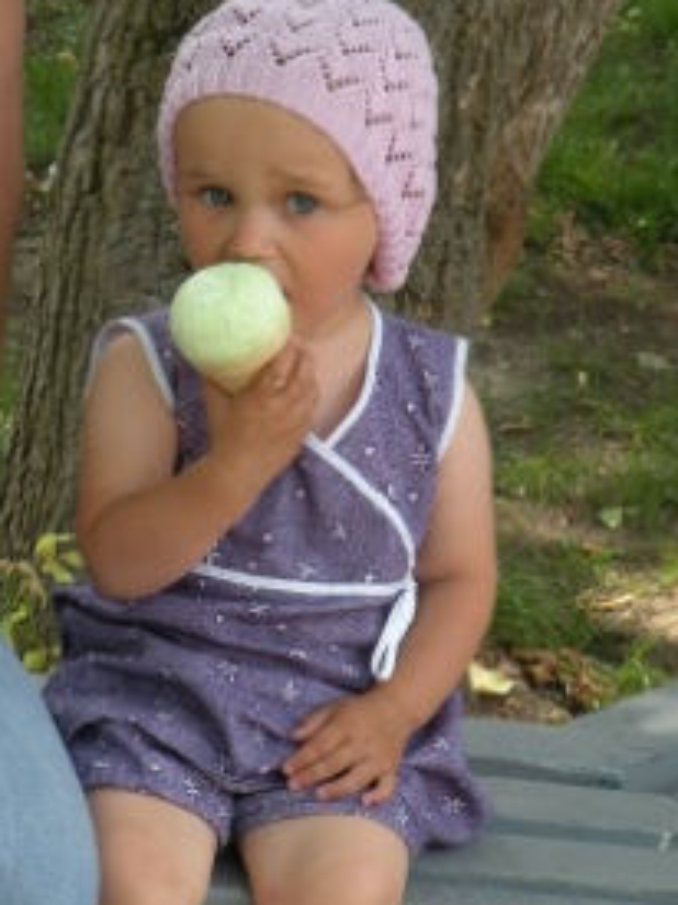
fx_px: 4678
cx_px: 207
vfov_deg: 11.0
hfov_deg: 8.3
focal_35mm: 179
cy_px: 609
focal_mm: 19.4
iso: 64
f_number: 4
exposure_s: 1/76
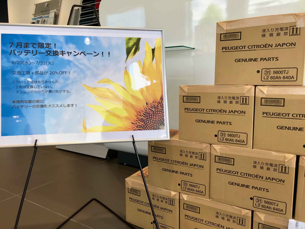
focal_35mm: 28
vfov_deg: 49.7
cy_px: 114
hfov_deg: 63.4
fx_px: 247
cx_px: 152
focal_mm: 3.99
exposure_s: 1/120
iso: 20
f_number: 1.8
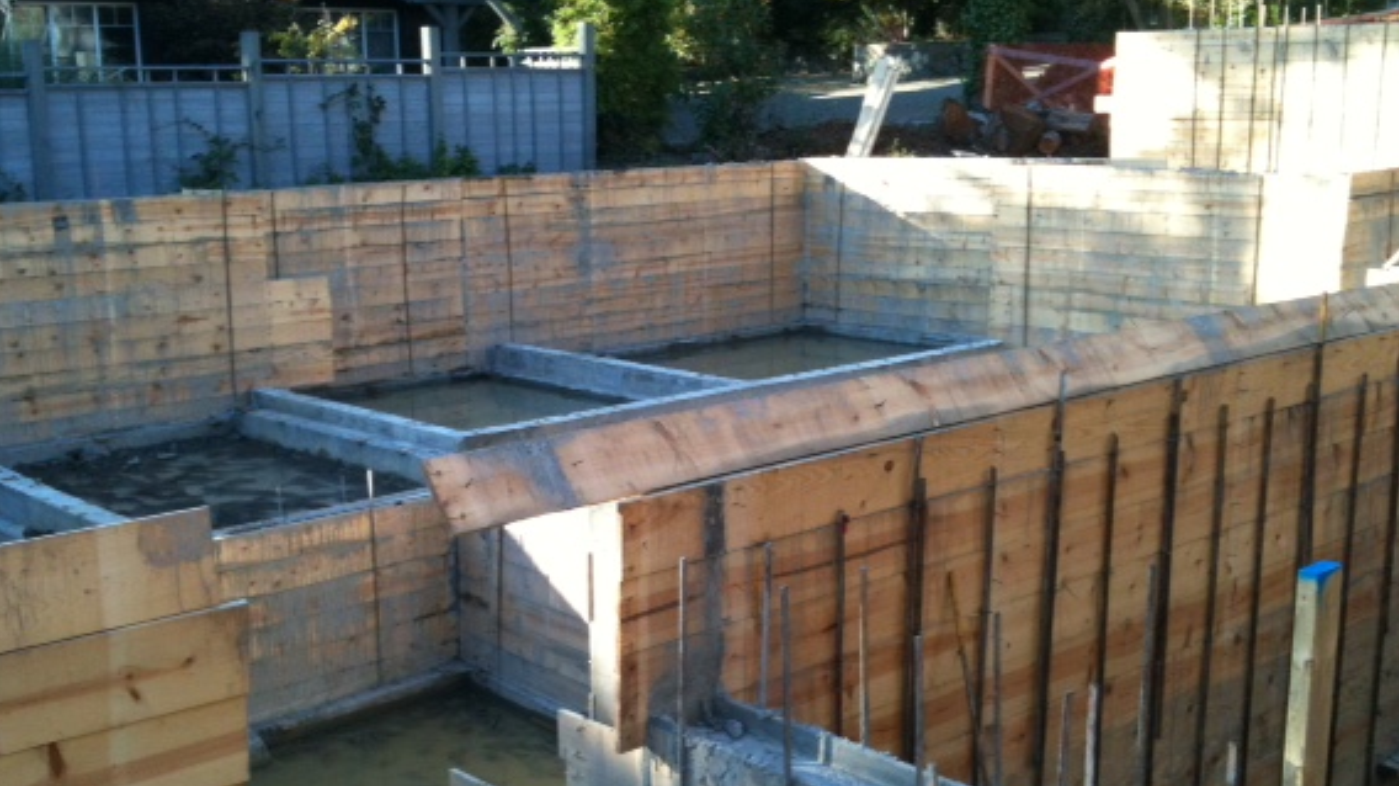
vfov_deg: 27.6
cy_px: 458
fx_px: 1595
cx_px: 613
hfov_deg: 47.3
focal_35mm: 43
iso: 64
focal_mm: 3.85
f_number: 2.8
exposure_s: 1/196
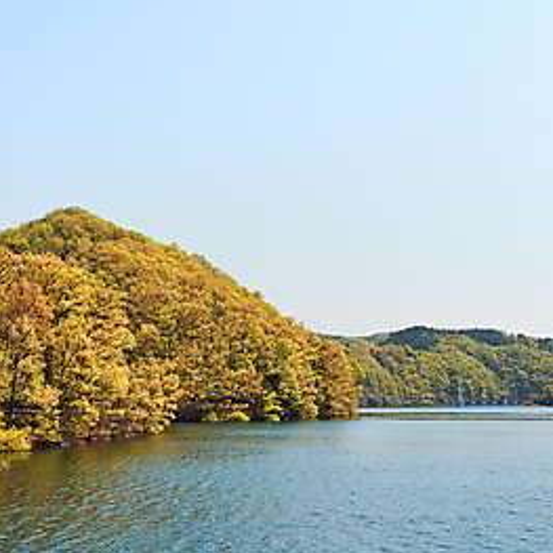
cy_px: 235
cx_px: 276
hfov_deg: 27.7
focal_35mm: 62
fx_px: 1121
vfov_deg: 27.7
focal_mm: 32
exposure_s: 1/750
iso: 100
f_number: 8
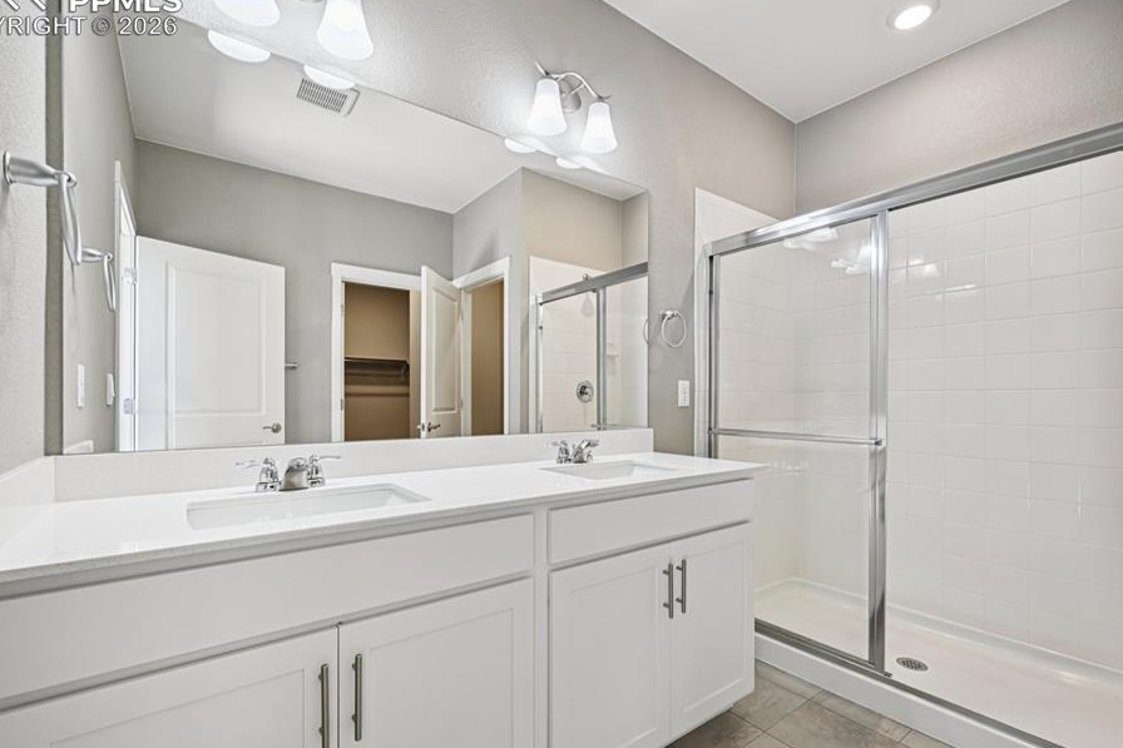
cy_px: 393
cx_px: 573
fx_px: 499
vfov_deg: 73.7
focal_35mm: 16
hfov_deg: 96.7
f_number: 8
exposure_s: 1/13
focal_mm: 14
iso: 400
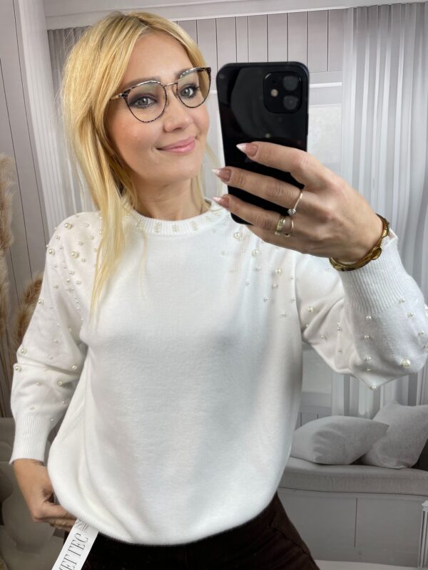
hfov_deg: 53.1
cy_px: 285
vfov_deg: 67.3
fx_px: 429
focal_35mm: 26
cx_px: 214
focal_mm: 4.2
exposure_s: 1/148
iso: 32
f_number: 1.6
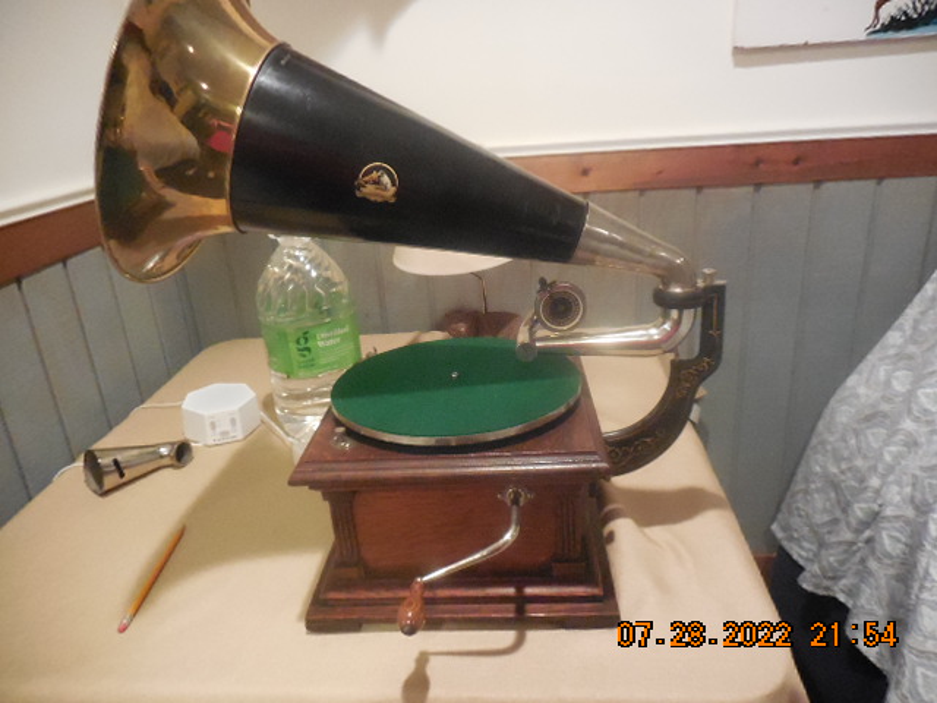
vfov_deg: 54.9
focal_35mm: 25
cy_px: 352
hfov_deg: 69.4
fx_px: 677
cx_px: 468
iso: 1600
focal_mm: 4.5
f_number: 3.7
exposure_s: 1/20
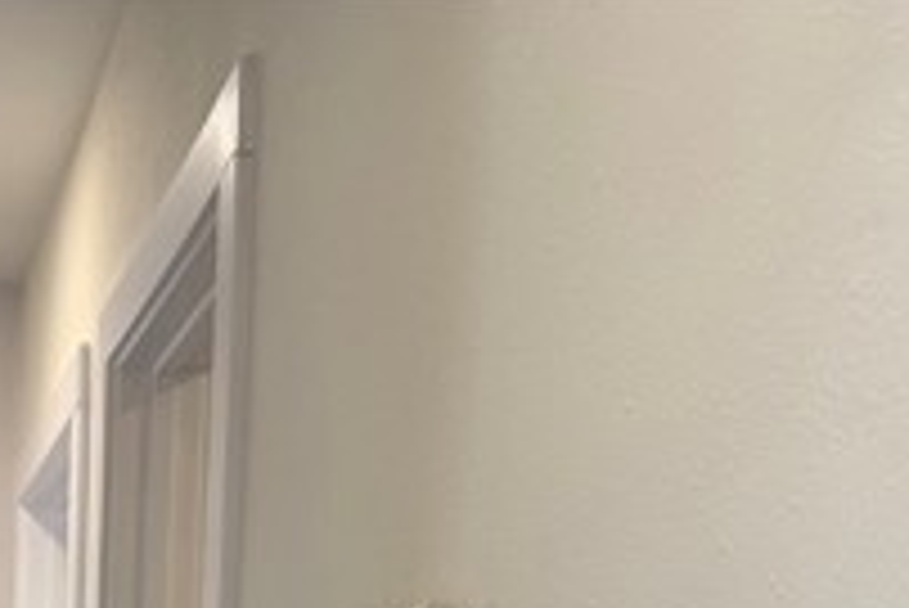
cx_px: -166
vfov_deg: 15.2
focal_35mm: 79
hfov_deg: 23.5
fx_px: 1996
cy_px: 1067
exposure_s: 1/120
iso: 100
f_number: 1.78
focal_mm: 6.76
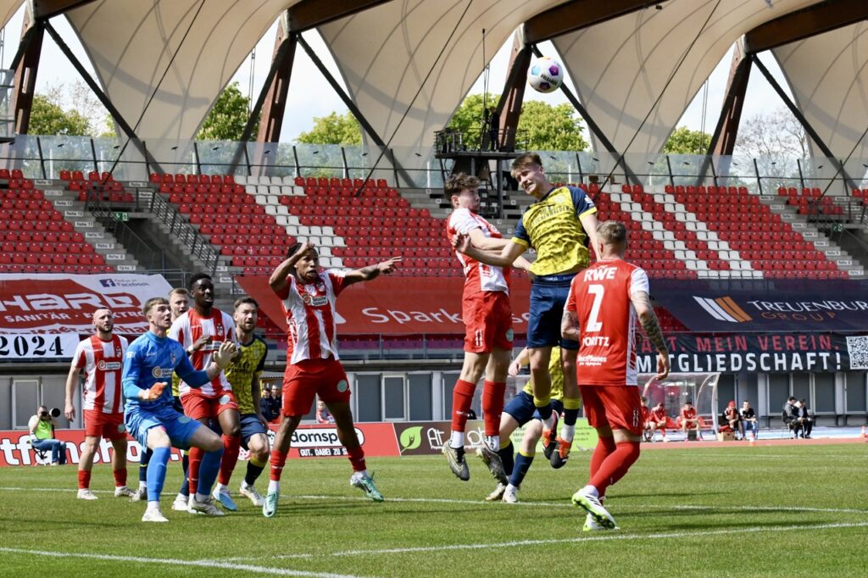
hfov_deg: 25.4
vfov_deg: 17.1
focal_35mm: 80
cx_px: 434
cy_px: 289
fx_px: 1928
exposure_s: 1/1600
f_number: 11
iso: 2500
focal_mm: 80
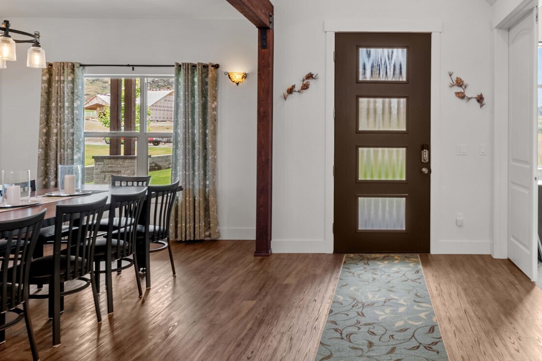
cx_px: 380
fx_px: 437
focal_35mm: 29
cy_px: 138
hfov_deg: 61.4
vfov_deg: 44.6
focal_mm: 19
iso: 200
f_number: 8
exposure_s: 1/5
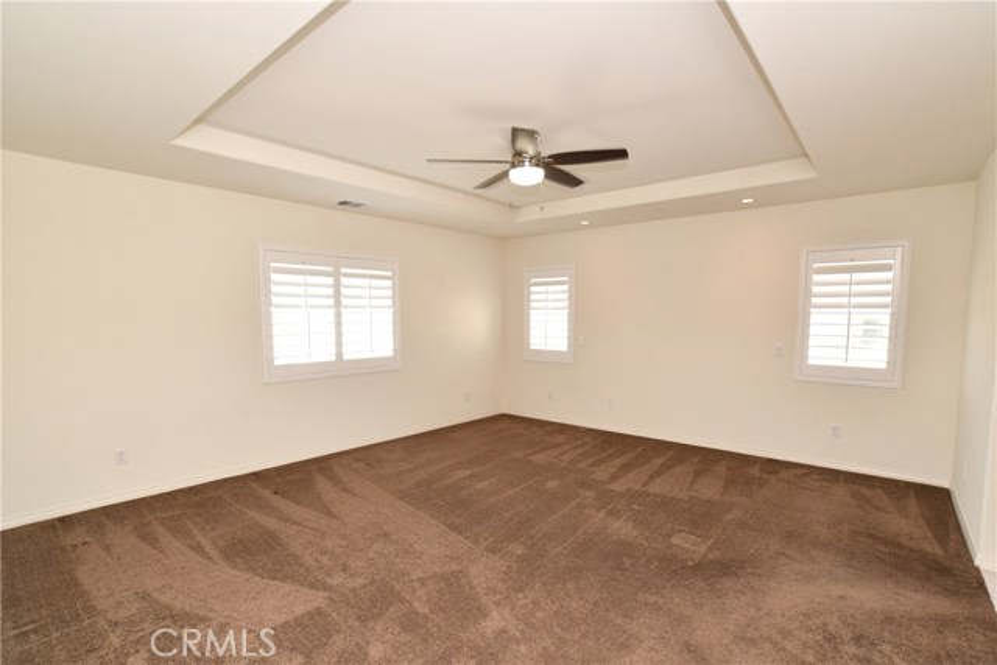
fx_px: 457
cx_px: 498
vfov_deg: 72.1
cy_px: 332
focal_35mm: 16
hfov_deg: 95.0
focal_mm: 11
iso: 800
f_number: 7.1
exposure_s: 1/60
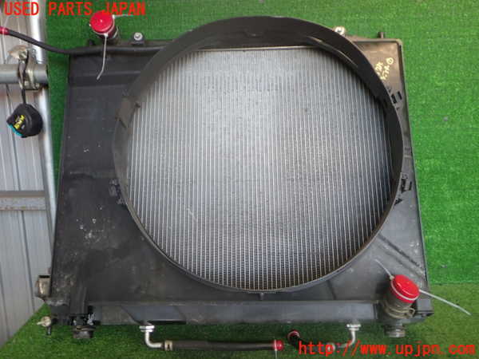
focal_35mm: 30
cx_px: 240
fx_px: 415
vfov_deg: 46.8
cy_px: 180
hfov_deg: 60.0
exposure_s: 1/80
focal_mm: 5.4
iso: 200
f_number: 2.3
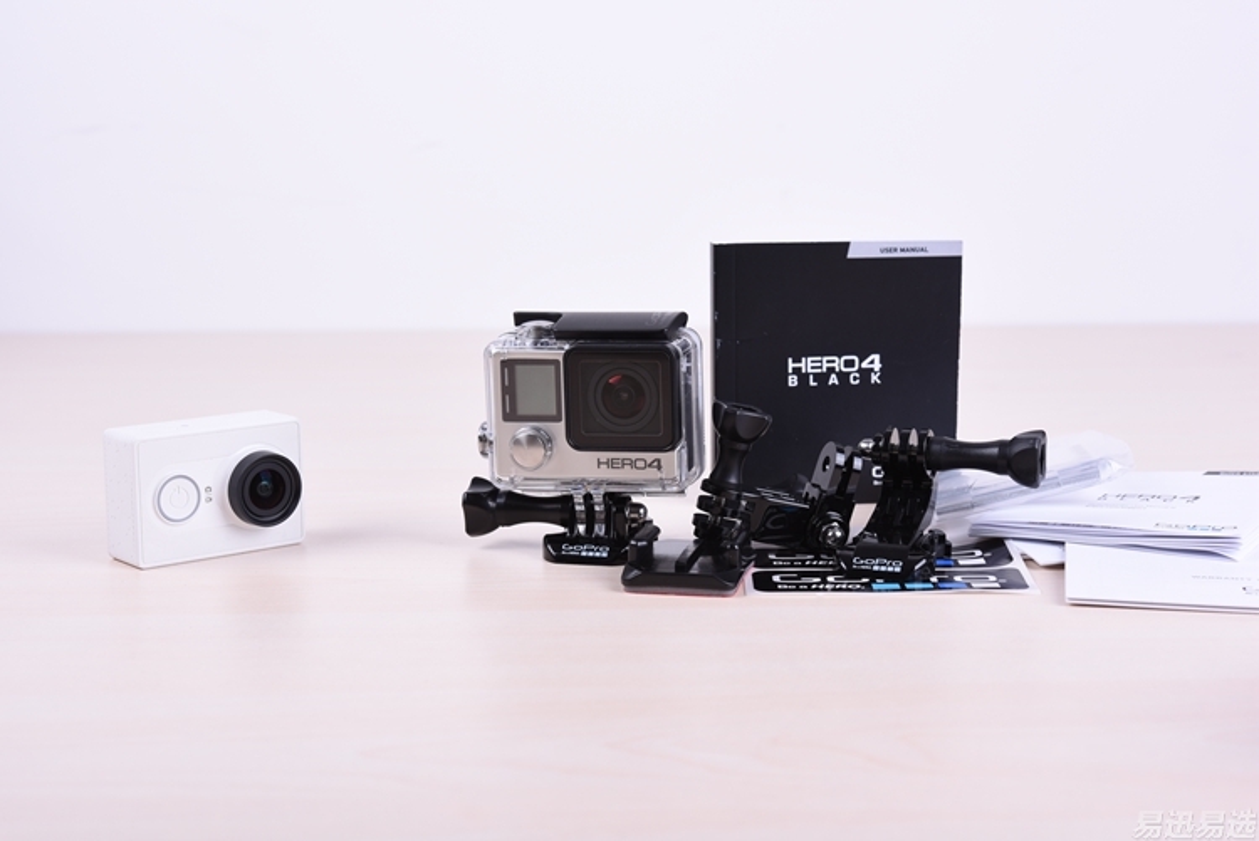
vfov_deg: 22.7
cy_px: 420
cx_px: 630
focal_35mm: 60
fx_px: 2099
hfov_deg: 33.4
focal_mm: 60
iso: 100
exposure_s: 1/200
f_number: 10
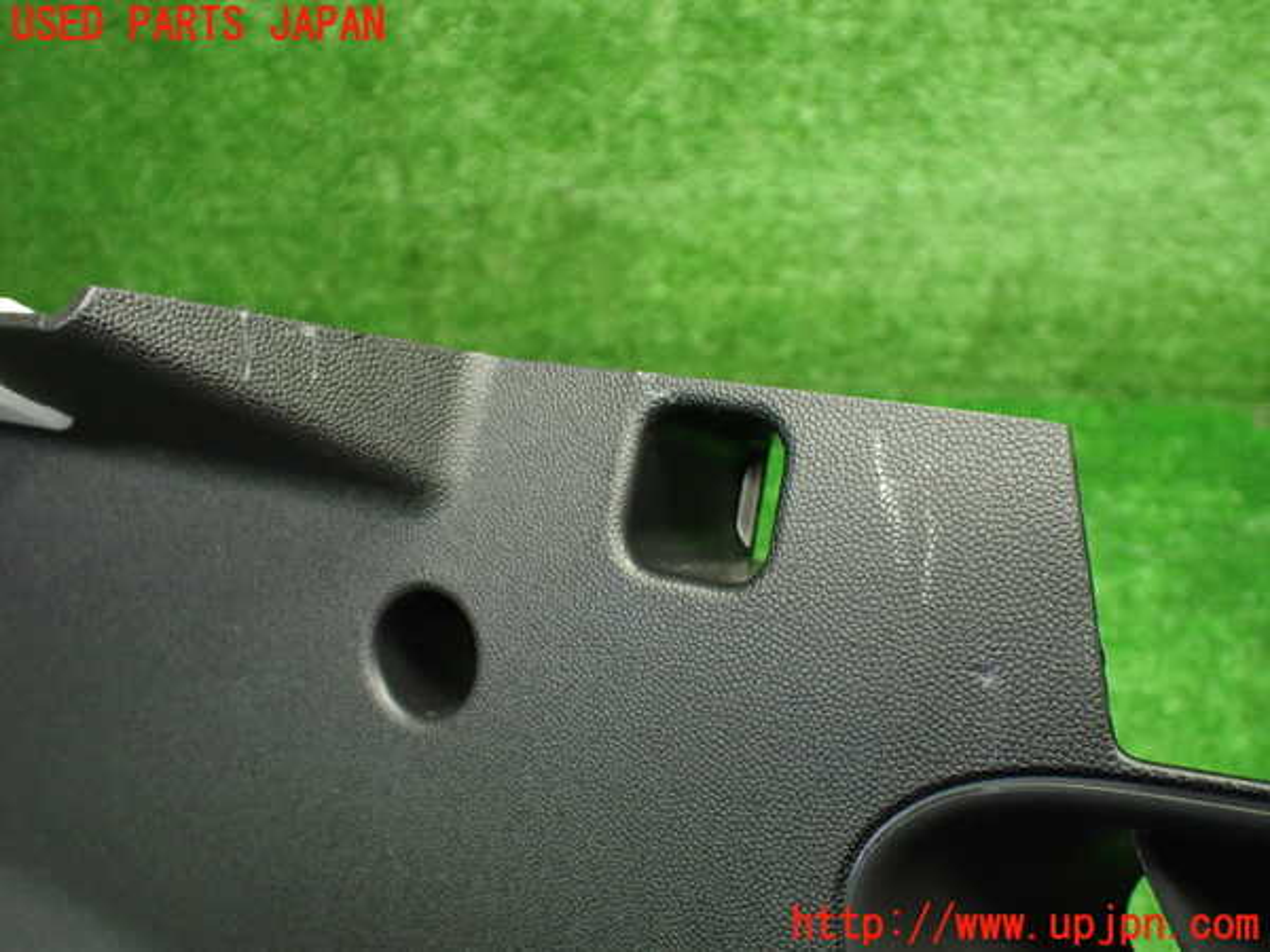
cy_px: 476
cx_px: 635
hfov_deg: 60.0
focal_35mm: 30
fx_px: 1101
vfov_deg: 46.8
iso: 800
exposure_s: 1/100
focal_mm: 5.4
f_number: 2.3
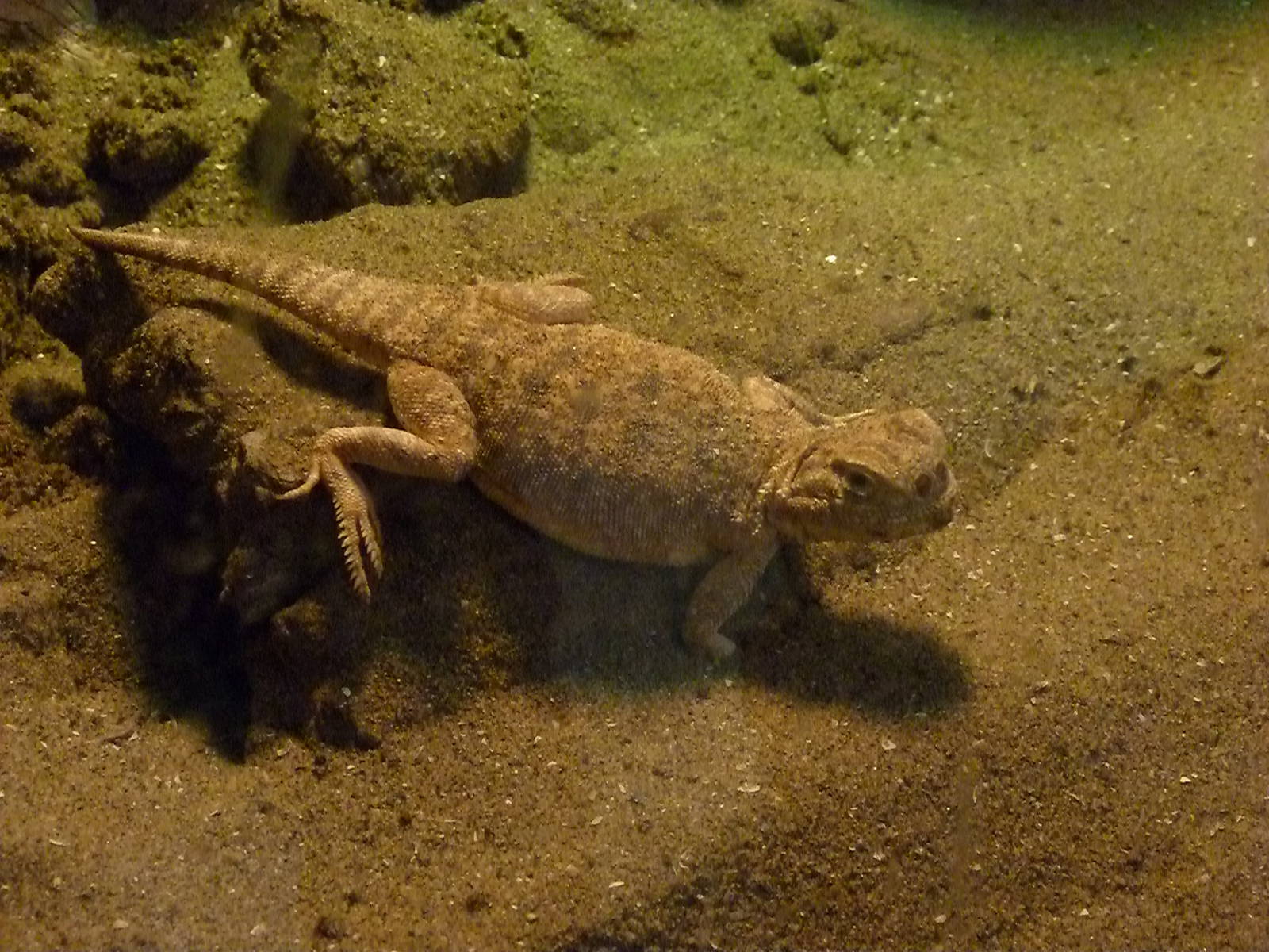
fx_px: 2676
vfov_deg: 20.2
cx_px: 634
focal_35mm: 73
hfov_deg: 26.7
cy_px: 476
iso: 1600
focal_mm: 13.2
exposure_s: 1/250
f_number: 5
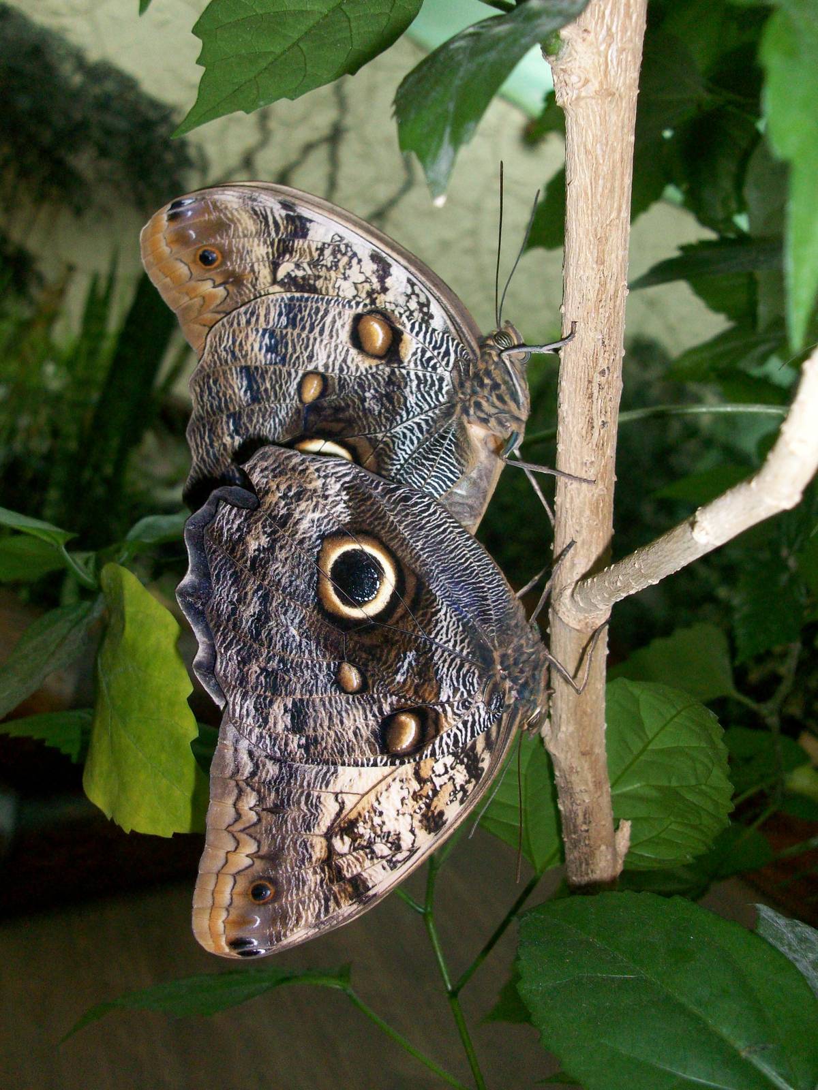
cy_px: 545
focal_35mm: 34
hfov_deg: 41.8
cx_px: 409
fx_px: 1071
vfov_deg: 54.0
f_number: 2.8
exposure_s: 1/60
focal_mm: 5.7
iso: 160
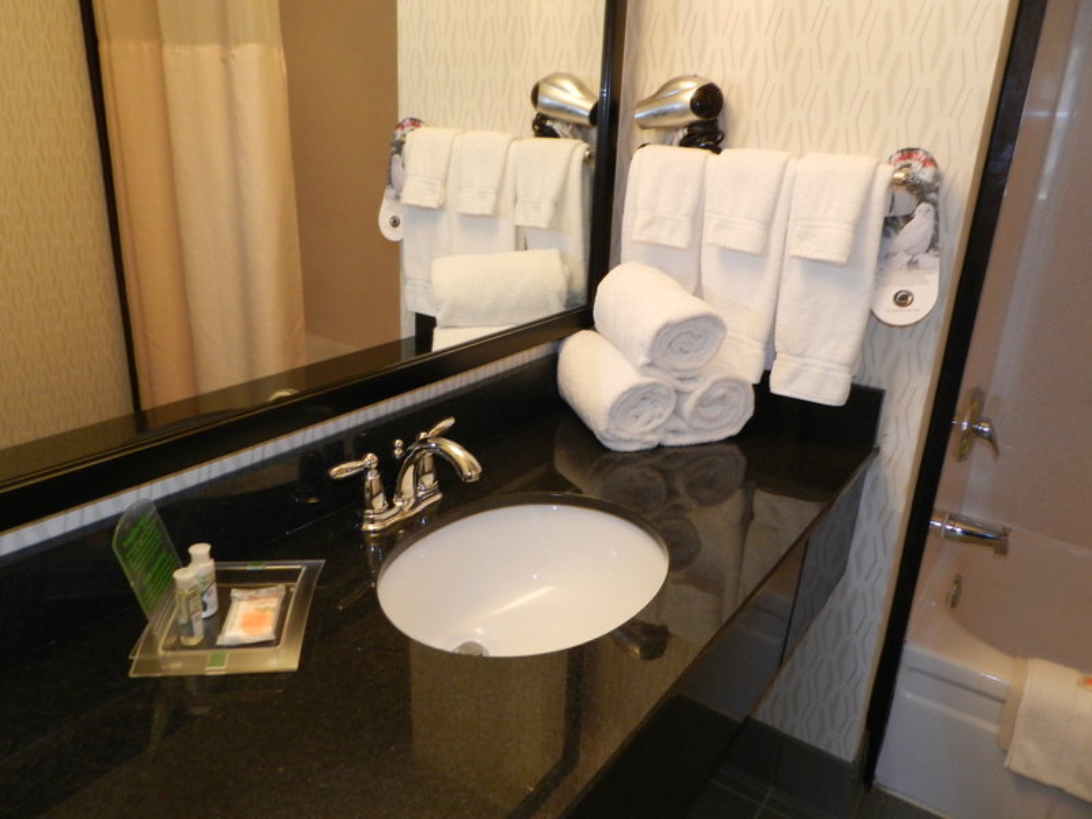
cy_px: 410
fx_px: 789
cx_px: 546
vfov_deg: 54.9
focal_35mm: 25
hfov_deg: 69.4
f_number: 3.5
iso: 400
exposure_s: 1/15
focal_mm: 4.5
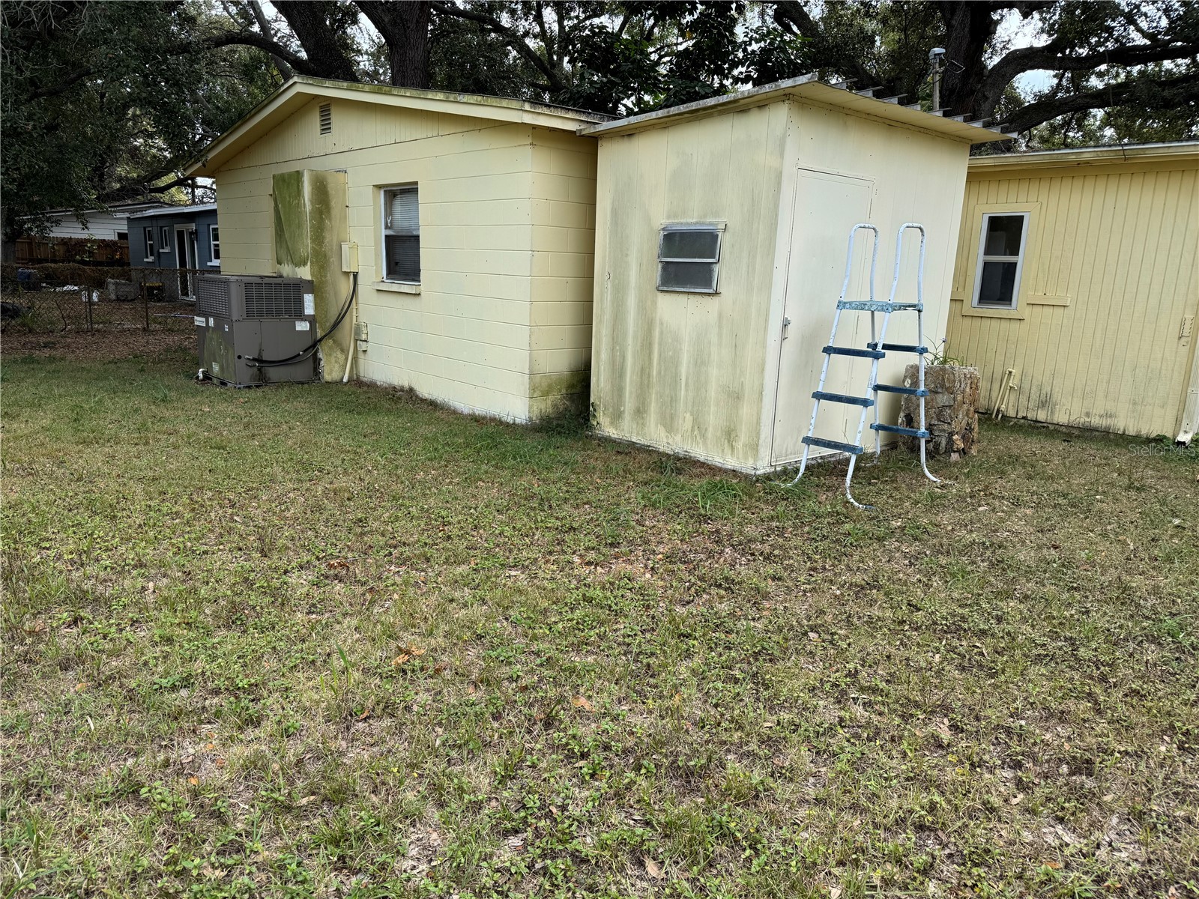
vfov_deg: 56.8
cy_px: 450
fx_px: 831
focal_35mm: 24
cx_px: 600
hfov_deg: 71.6
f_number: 1.78
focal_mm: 6.76
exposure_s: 1/1339
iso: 80
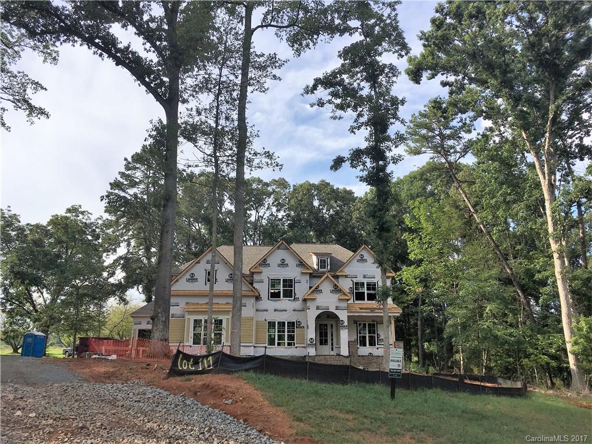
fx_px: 496
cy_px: 222
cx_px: 296
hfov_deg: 61.7
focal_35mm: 29
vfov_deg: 48.2
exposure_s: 1/1538
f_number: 2.2
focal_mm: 4.15
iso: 25
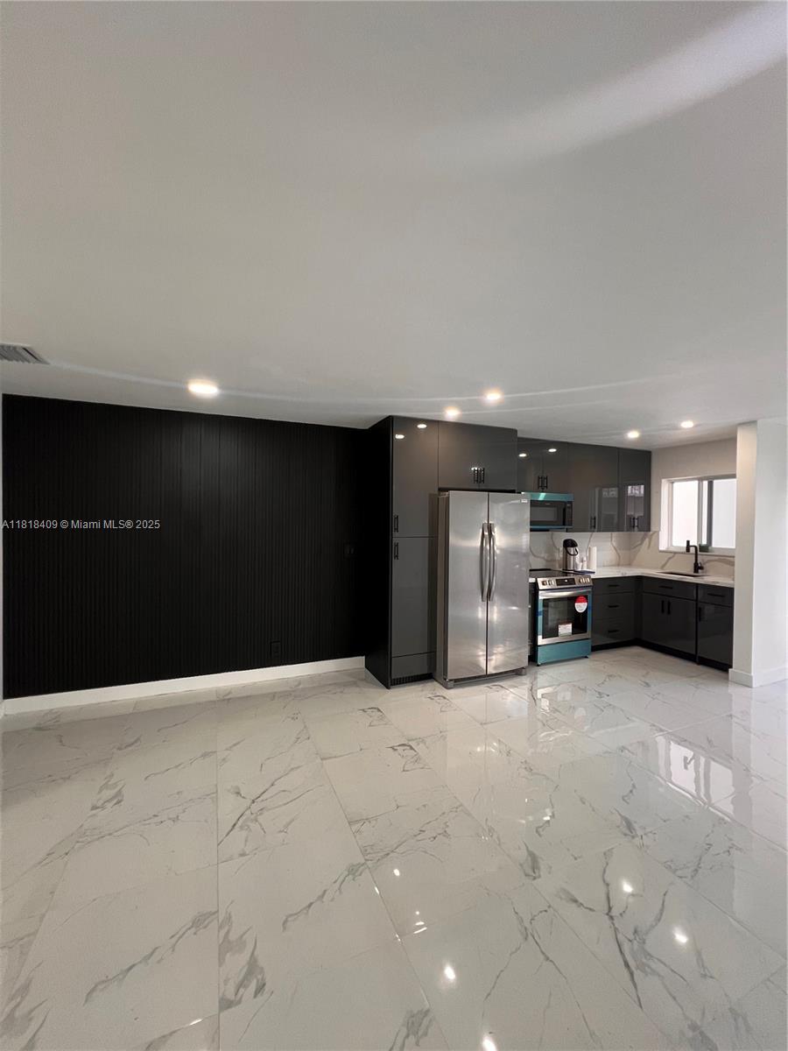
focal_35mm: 13
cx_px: 394
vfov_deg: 106.2
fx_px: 395
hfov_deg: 89.9
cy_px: 526
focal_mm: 1.57
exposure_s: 1/60
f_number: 1.8
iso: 125
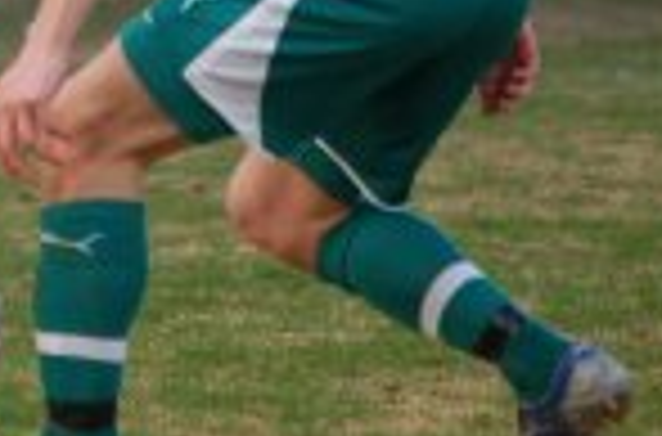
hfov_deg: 2.0
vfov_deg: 1.3
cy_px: -130
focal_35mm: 1022
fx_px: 18733
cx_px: -95
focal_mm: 200
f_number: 5.6
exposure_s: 1/320
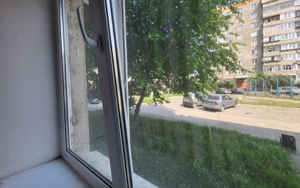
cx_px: 151
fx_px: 115
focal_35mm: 14
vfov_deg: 78.2
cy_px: 80
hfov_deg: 105.3
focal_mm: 1.74
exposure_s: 1/214
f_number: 2.2
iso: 32
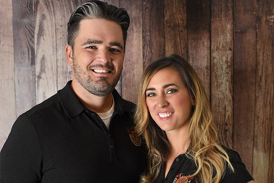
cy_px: 92
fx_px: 266
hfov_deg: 54.4
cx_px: 137
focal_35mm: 35
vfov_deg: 37.9
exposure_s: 1/100
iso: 100
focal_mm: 35
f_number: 2.2
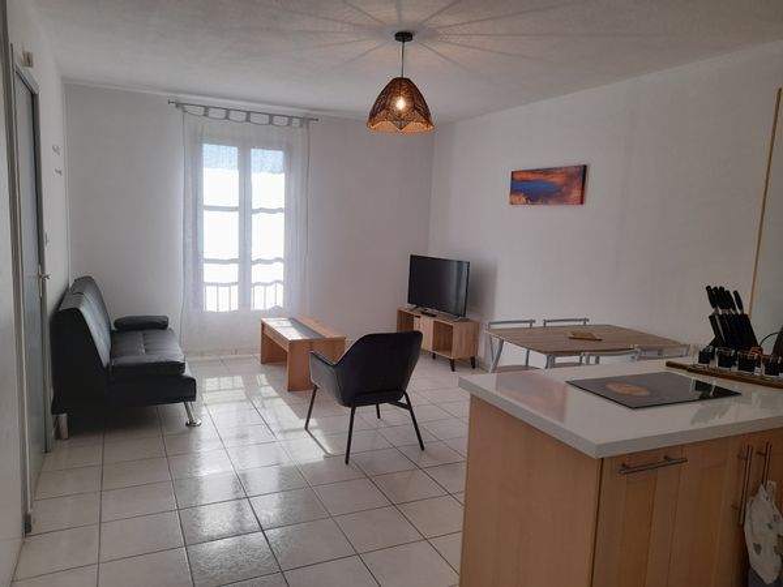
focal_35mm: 25
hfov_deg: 69.4
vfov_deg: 54.9
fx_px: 565
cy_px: 294
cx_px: 392
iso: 25
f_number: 2
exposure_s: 1/100
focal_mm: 4.6
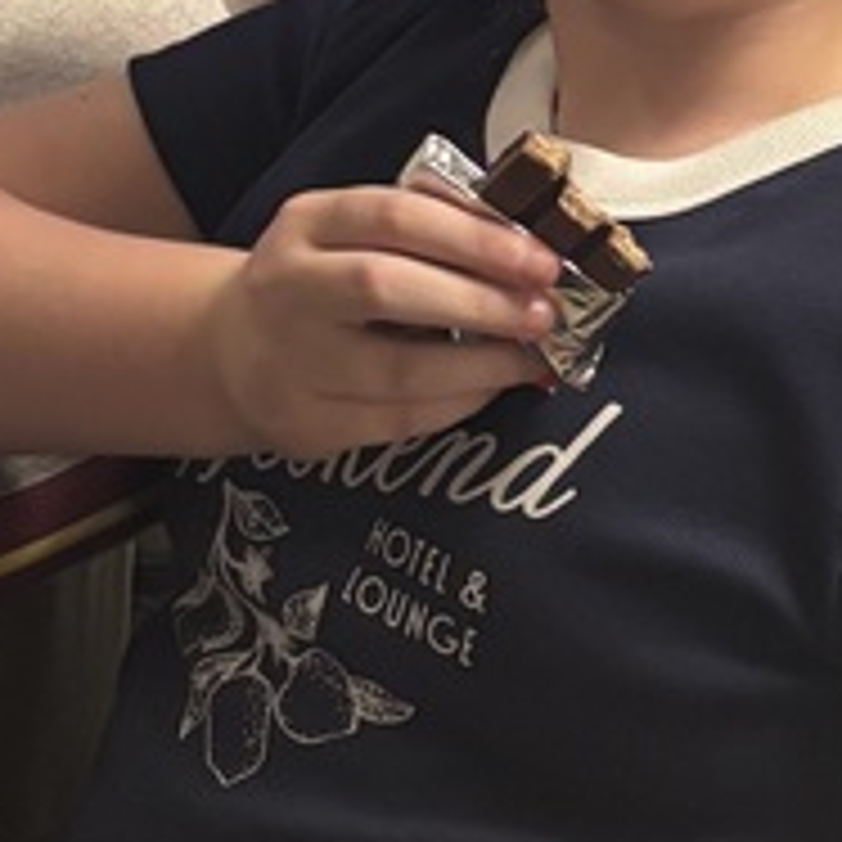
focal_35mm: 126
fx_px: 3467
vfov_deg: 13.2
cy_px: -351
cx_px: -68
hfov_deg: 13.6
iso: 400
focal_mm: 5.96
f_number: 1.6
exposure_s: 1/40
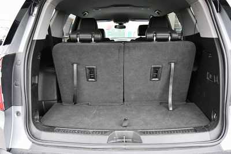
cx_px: 116
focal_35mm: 30
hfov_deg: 61.9
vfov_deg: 43.6
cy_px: 77
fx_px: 193
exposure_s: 1/125
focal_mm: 20
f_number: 5.6
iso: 1800
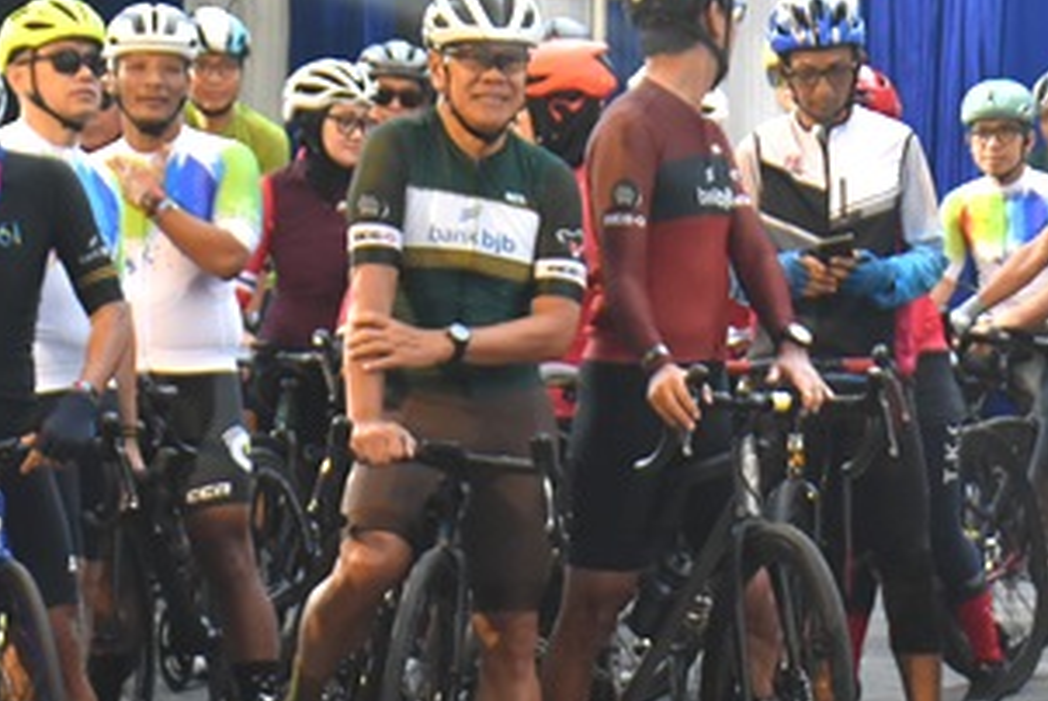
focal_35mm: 167
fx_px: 4866
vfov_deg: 8.2
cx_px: 951
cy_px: 88
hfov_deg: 12.2
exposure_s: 1/60
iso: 1400
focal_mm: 42
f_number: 4.5
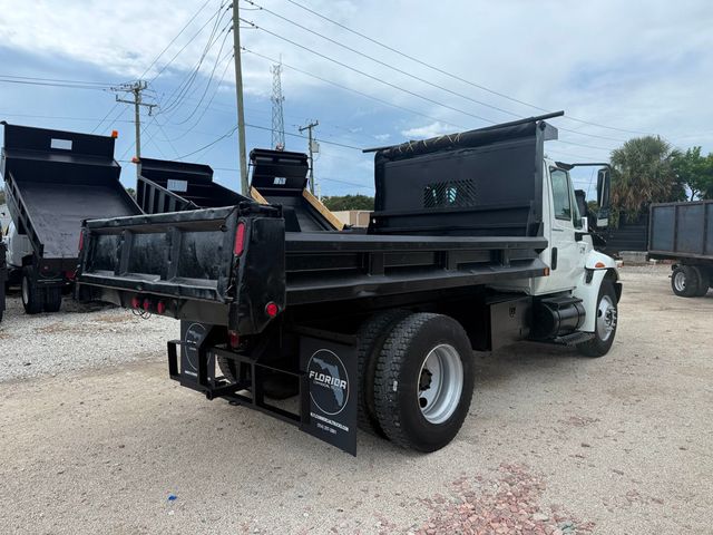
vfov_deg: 56.8
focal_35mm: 24
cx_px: 356
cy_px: 268
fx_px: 494
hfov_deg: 71.6
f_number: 1.78
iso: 80
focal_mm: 6.76
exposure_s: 1/4673
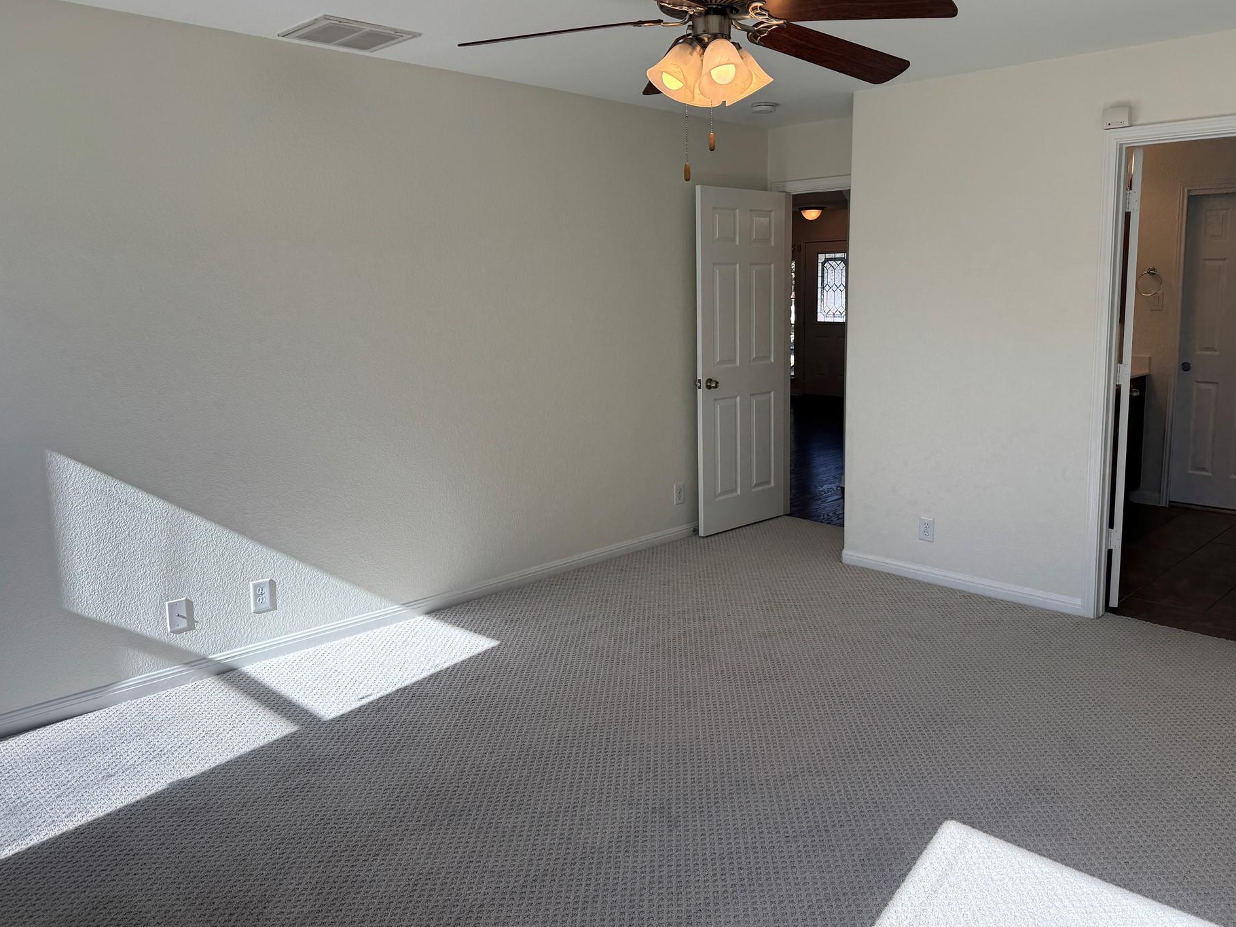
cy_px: 420
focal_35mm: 27
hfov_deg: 65.1
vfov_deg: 51.3
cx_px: 687
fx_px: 964
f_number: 1.78
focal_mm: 6.76
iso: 80
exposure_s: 1/925
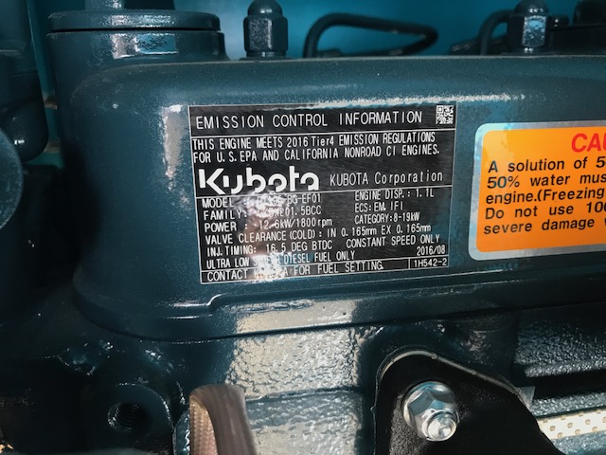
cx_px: 303
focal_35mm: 28
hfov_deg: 63.4
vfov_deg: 49.7
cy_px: 228
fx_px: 490
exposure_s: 1/23
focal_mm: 3.99
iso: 32
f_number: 1.8
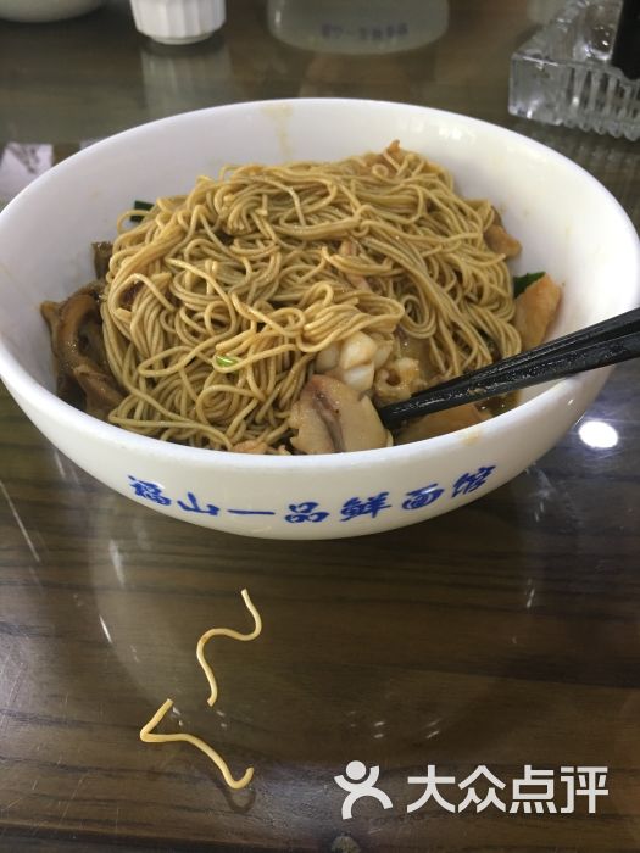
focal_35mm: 29
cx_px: 320
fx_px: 715
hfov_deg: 48.2
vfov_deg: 61.7
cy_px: 426
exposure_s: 1/33
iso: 160
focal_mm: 4.15
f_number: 2.2
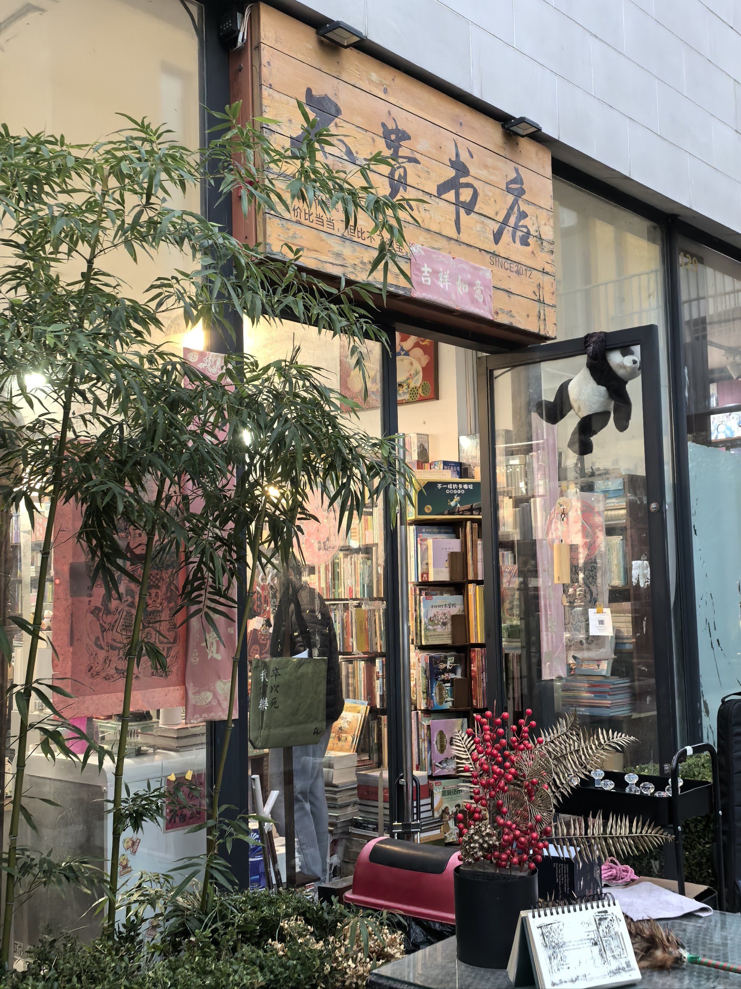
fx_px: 1085
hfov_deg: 37.7
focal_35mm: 38
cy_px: 494
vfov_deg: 49.0
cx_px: 370
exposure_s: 1/100
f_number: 2
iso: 320
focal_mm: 5.75
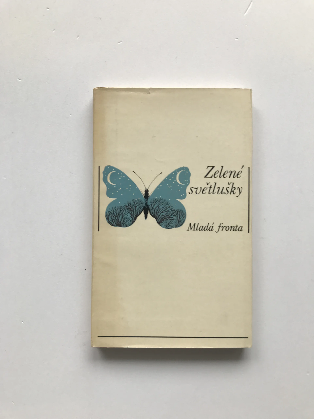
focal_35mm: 28
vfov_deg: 63.4
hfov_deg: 49.7
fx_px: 339
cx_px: 157
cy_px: 210
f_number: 1.8
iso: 25
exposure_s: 1/50
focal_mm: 3.99
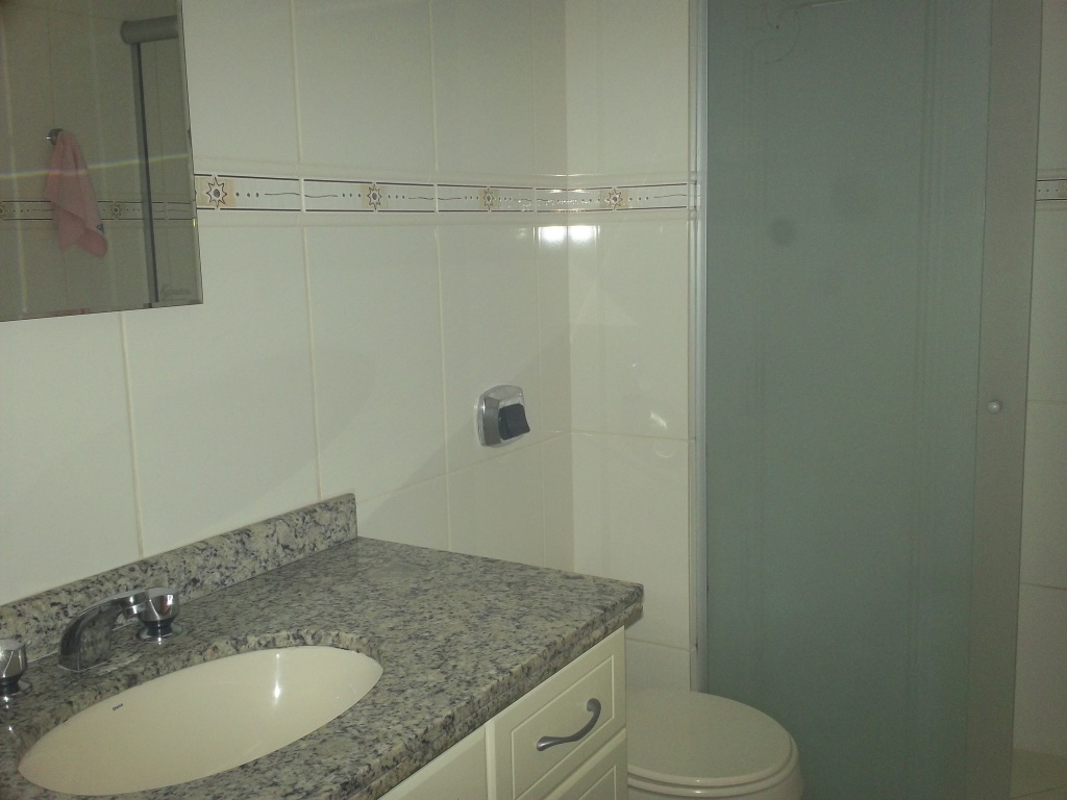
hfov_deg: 49.0
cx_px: 534
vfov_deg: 37.7
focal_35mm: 38
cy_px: 400
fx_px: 1171
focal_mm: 6.3
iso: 160
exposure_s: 1/60
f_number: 4.5
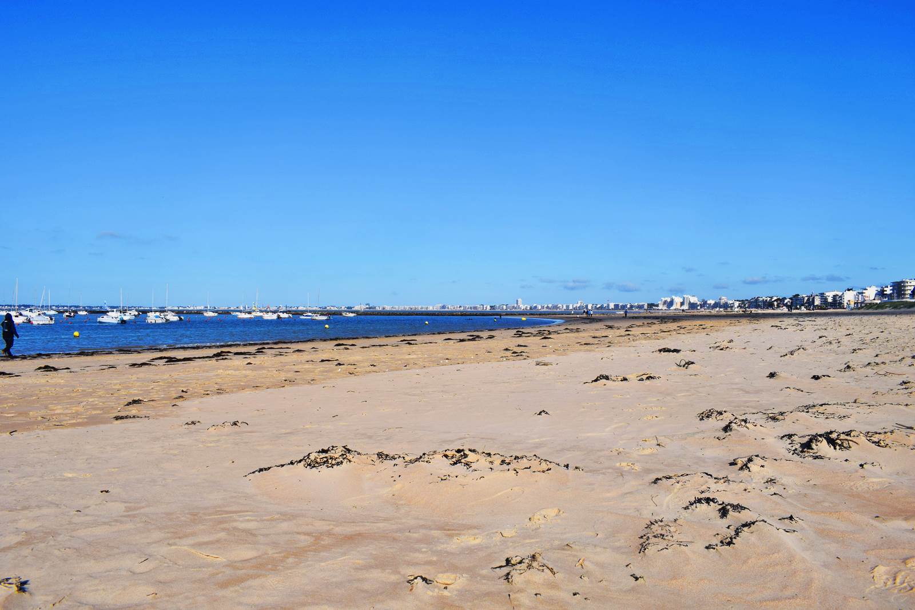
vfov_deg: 47.9
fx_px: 686
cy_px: 305
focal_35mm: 27
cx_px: 458
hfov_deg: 67.4
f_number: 11
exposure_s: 1/500
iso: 200
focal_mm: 18
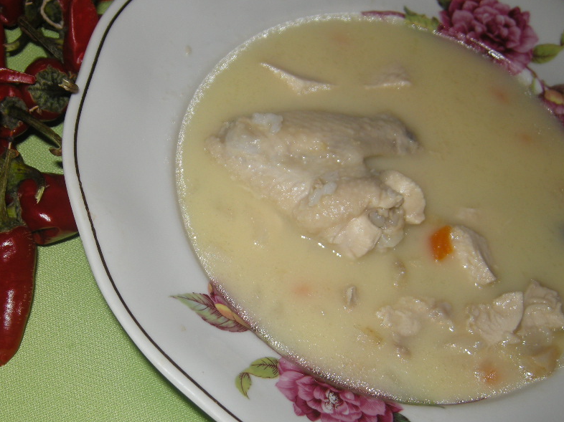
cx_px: 227
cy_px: 279
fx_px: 928
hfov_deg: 33.7
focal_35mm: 57
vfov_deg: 25.5
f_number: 2.7
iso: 64
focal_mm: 7.5
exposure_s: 1/60
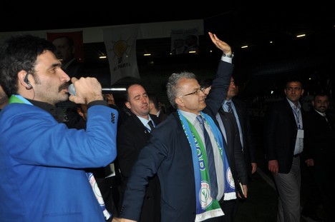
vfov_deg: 39.9
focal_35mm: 33
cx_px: 168
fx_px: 307
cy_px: 111
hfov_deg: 57.3
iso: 200
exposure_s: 1/60
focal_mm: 22
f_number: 4
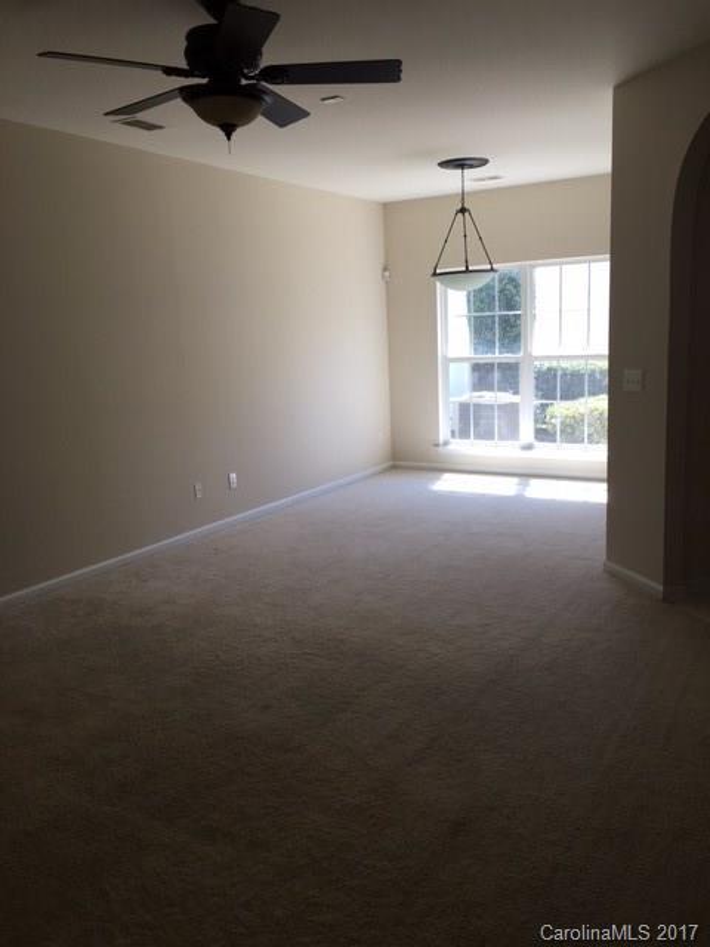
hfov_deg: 48.2
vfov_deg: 61.7
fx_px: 793
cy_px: 474
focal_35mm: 29
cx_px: 355
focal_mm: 4.15
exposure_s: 1/120
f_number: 2.2
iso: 25
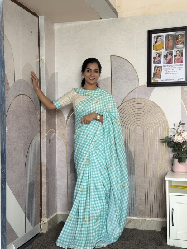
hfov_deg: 30.3
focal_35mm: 48
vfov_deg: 39.7
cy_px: 124
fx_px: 346
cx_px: 94
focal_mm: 6.76
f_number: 1.78
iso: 50
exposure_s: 1/100
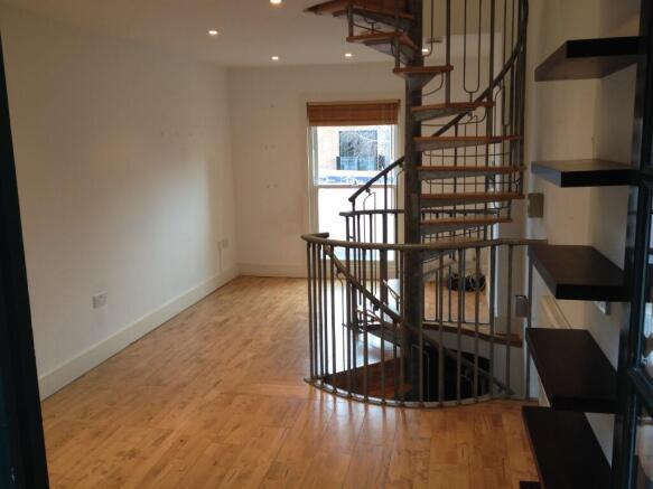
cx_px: 326
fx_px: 660
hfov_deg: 52.6
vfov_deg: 40.7
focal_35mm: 35
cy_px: 244
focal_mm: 4.28
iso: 50
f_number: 2.4
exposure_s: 1/24
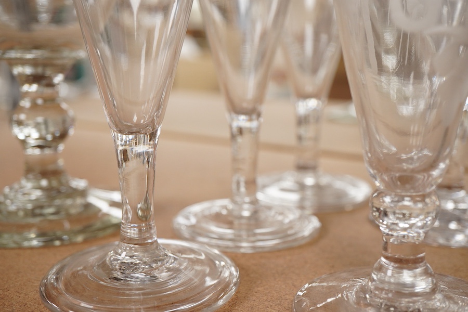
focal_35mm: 45
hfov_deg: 43.6
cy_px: 156
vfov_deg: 29.9
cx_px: 234
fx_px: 585
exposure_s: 1/125
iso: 1250
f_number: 8
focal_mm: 30
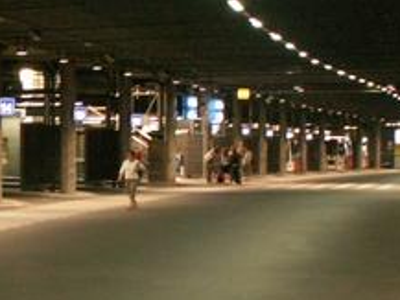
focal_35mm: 103
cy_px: 145
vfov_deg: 14.4
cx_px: -4
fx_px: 1191
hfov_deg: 18.5
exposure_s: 1/10
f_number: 2.8
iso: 160
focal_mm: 5.86
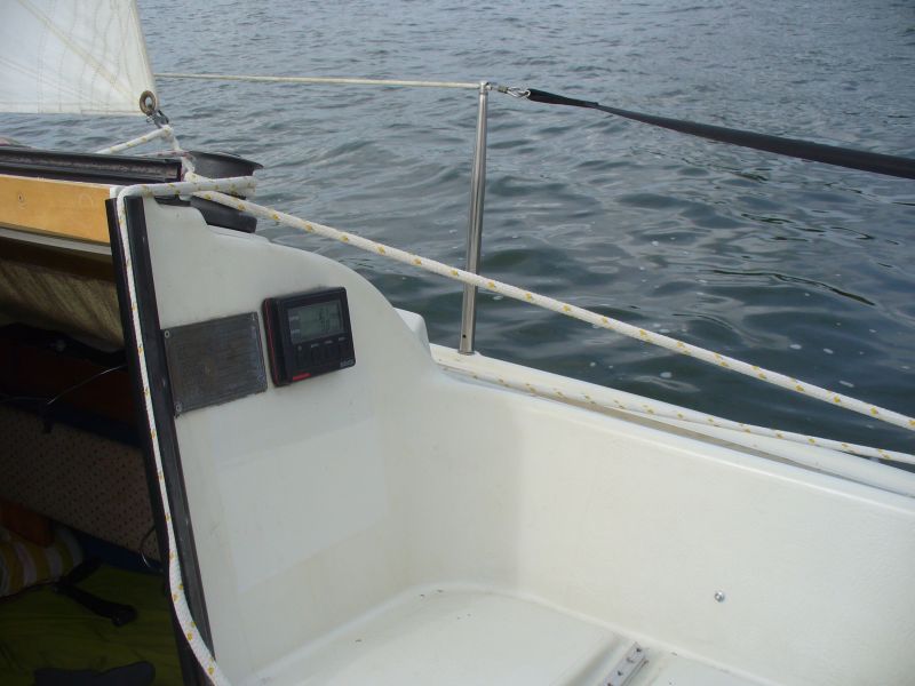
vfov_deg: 38.7
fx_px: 978
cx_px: 458
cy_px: 343
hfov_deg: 50.1
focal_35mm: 37
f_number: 5.6
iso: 80
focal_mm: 6.1
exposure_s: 1/400
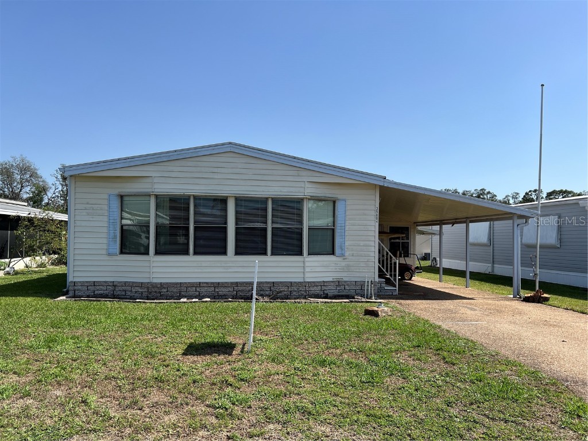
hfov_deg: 67.3
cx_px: 294
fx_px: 442
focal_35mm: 26
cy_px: 220
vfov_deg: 53.1
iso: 50
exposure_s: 1/4831
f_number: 1.5
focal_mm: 5.7
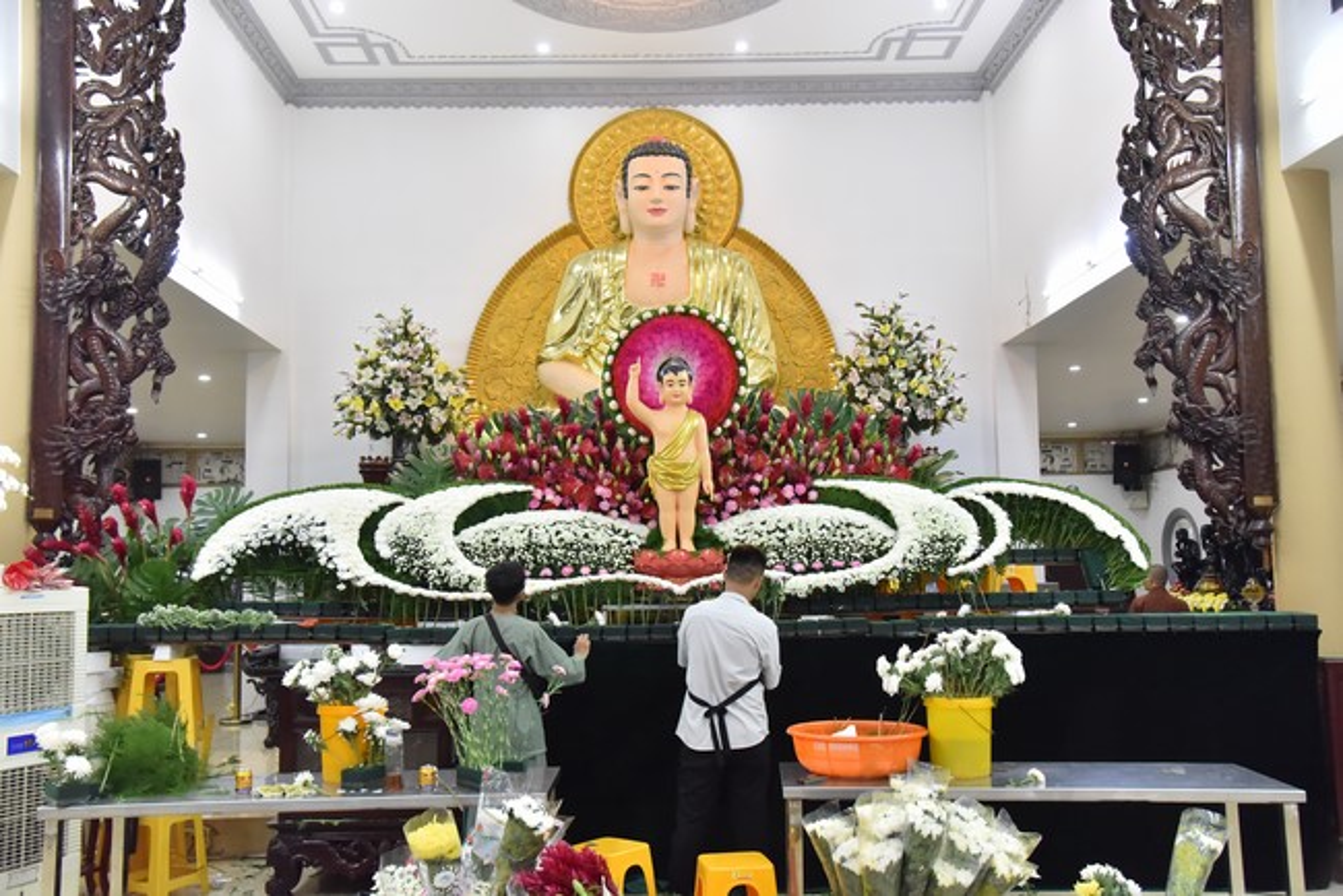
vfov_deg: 38.9
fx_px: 1269
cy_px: 448
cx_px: 672
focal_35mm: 34
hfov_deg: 55.8
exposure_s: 1/125
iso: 4000
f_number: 5
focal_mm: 34
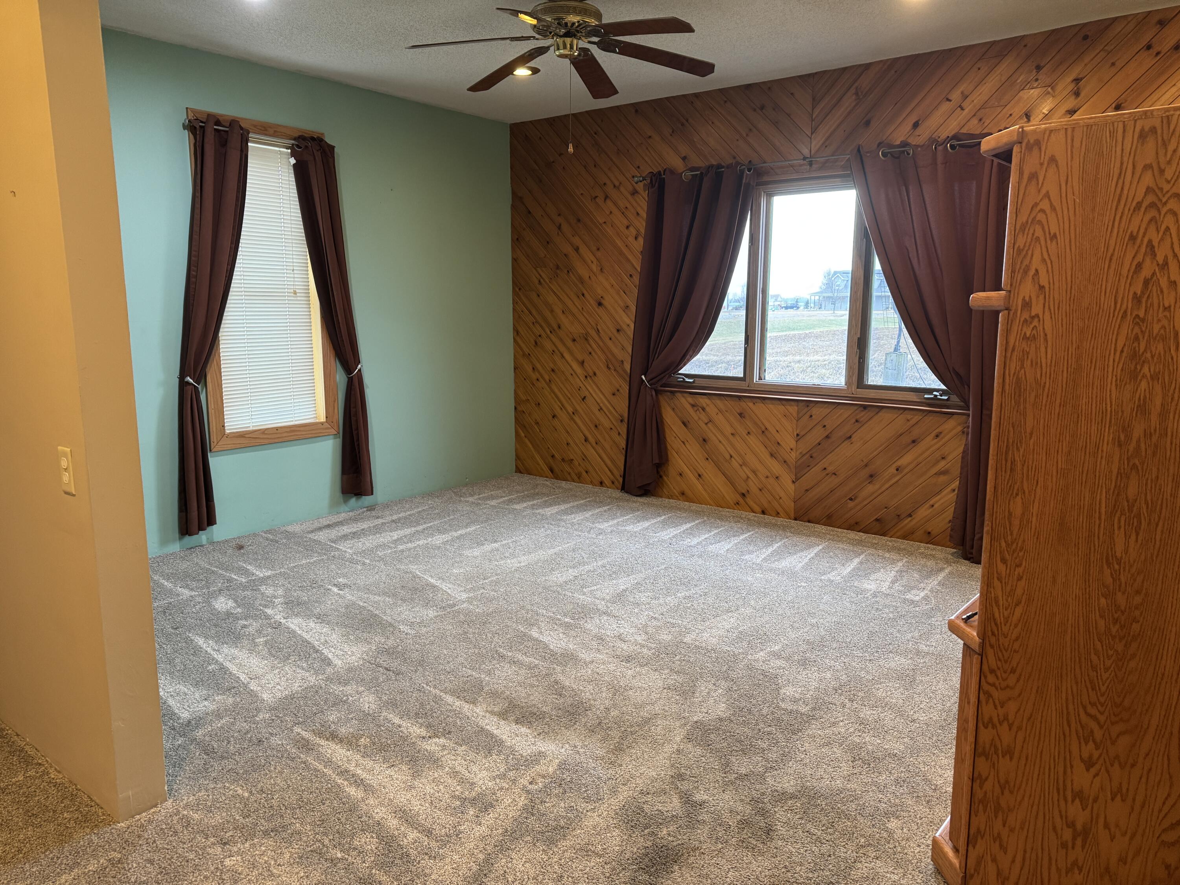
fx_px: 818
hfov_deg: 71.6
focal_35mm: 24
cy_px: 442
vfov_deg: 56.8
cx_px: 590
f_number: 1.78
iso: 250
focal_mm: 6.76
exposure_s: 1/60
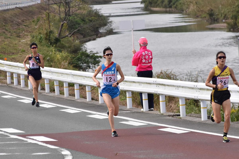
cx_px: 120
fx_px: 1543
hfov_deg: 8.9
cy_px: 80
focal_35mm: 232
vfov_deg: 5.9
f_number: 6
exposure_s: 1/2000
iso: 800
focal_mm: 155
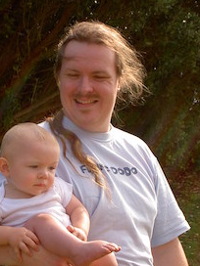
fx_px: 1009
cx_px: 75
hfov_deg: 11.3
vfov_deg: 15.1
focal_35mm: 131
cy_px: 140
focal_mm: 14.7
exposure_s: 1/250
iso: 50
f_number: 4.6
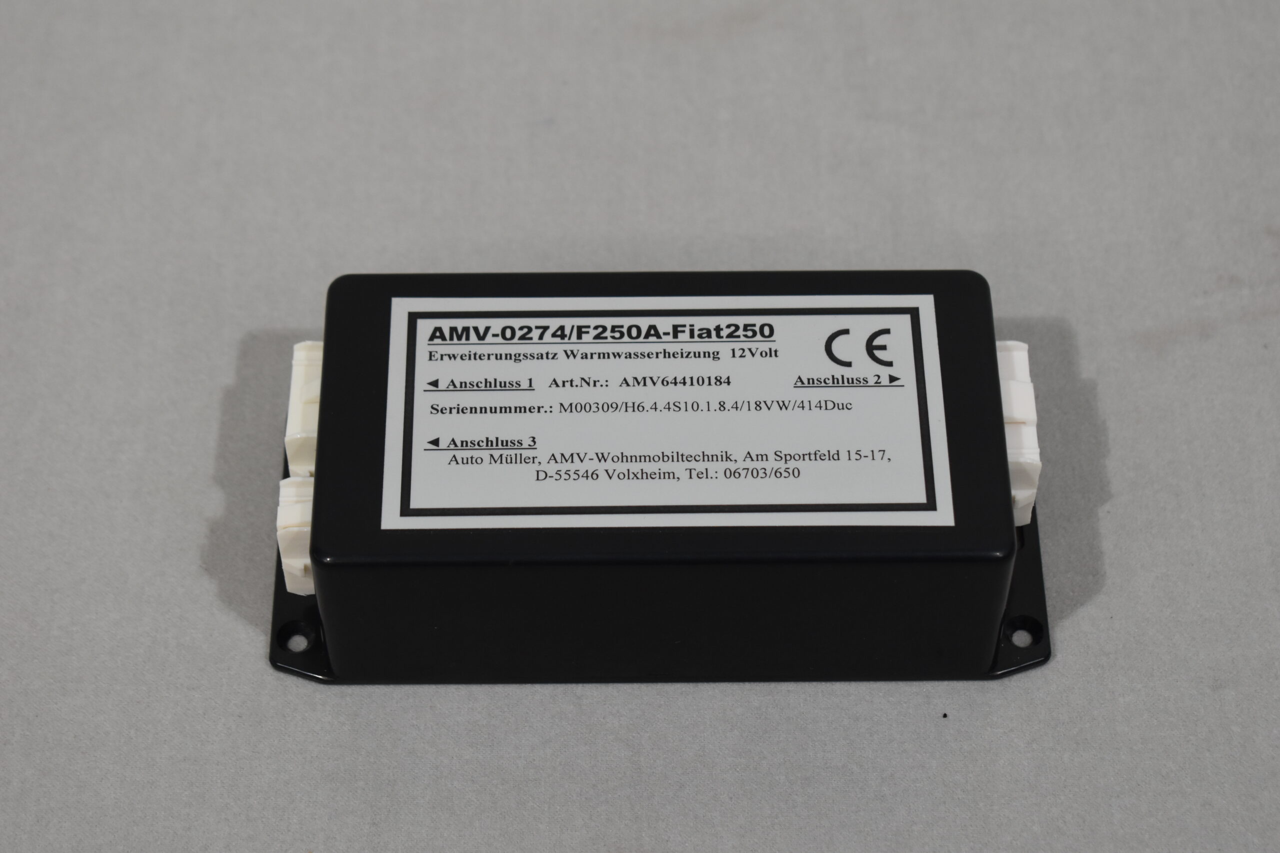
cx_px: 640
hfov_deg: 24.6
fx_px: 2933
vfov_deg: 16.6
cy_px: 426
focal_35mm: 82
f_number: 5.6
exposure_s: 1/200
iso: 800
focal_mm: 55
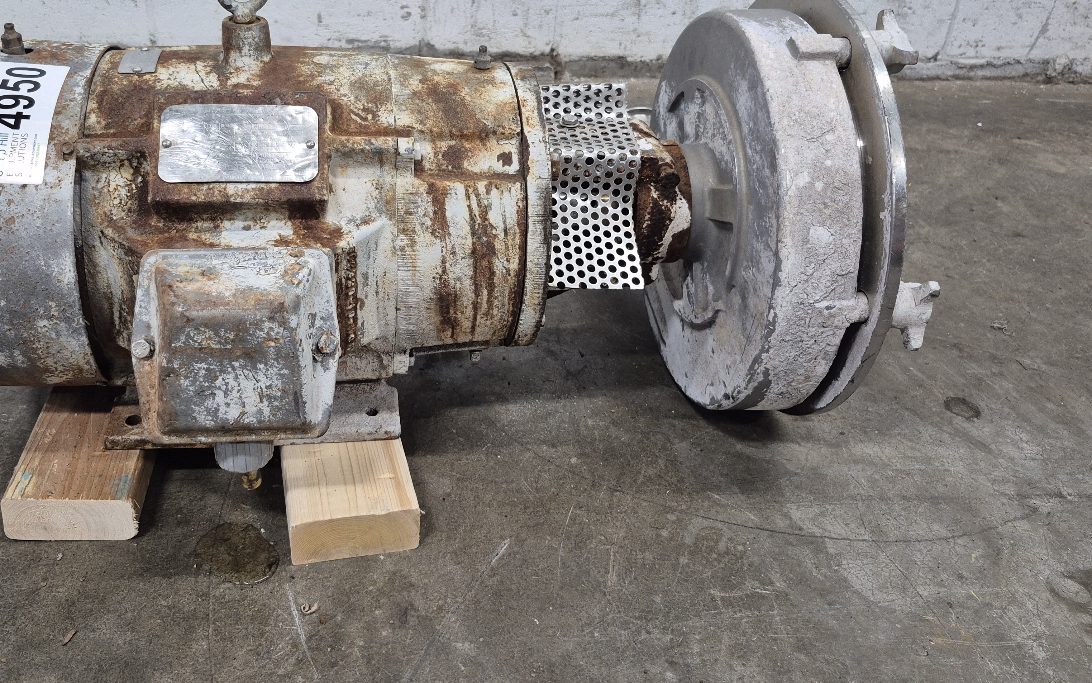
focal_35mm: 32
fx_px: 952
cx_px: 415
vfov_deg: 38.9
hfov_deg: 59.0
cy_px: 217
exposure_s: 1/120
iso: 320
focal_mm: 5.4
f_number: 1.8
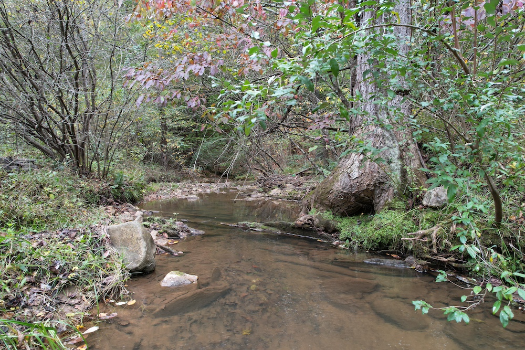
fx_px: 321
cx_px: 262
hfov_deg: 78.6
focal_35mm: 22
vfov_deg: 57.2
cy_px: 175
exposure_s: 1/40
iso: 100
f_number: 2.8
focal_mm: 8.38
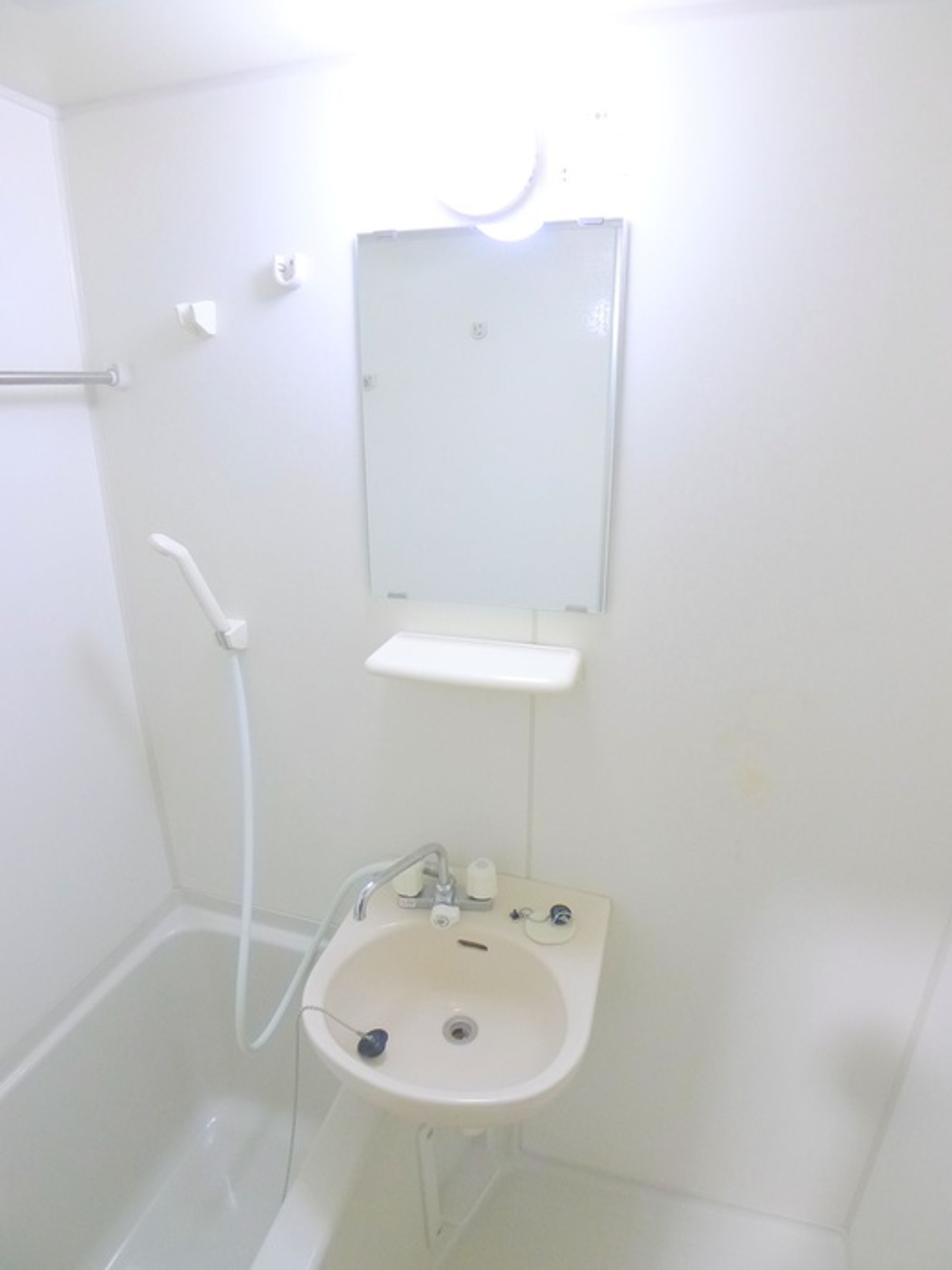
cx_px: 476
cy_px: 635
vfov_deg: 71.6
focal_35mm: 24
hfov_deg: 56.8
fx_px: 880
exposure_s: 1/30
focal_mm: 5.1
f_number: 2
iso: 400
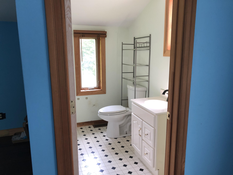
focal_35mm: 28
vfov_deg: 49.7
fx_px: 188
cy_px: 88
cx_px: 116
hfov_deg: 63.4
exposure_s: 1/24
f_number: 1.8
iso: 40
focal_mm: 4
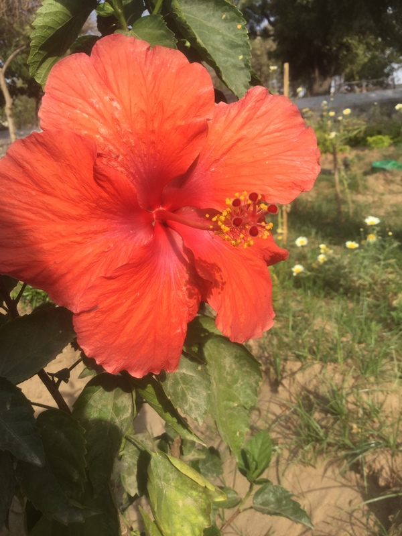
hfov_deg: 45.4
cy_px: 268
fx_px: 480
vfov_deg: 58.4
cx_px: 201
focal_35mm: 31
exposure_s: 1/536
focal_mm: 3.3
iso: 25
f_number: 2.4
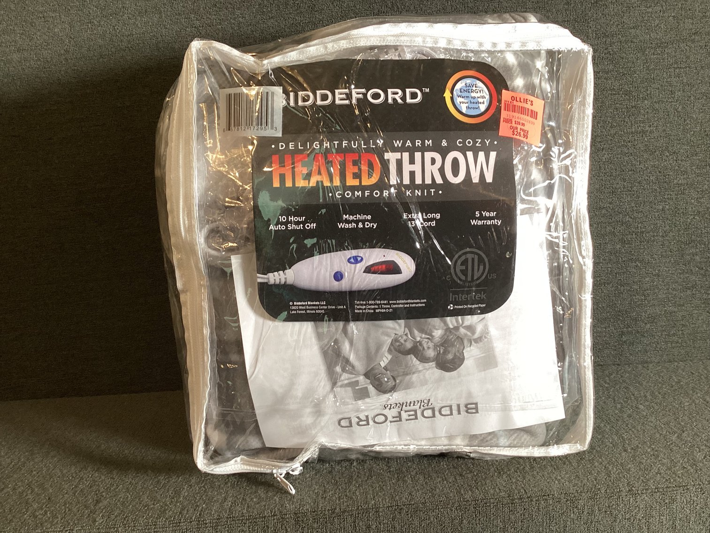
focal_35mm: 31
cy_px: 266
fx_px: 636
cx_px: 355
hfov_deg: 58.3
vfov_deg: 45.4
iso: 125
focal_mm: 3.3
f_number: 2.4
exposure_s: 1/60
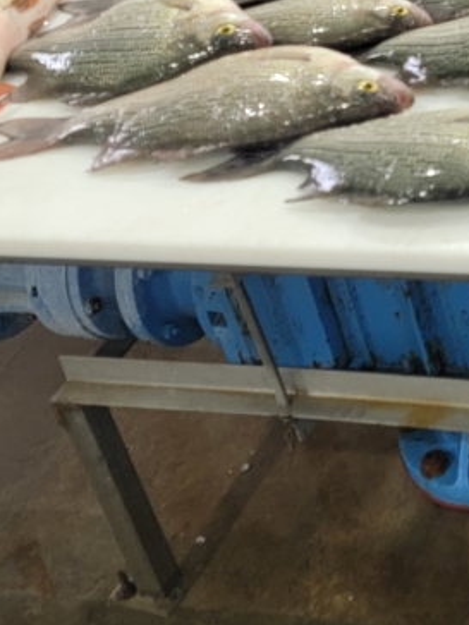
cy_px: -191
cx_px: 777
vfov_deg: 20.3
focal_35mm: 88
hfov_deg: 15.1
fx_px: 1590
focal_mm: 6.7
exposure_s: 1/120
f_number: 1.8
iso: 80
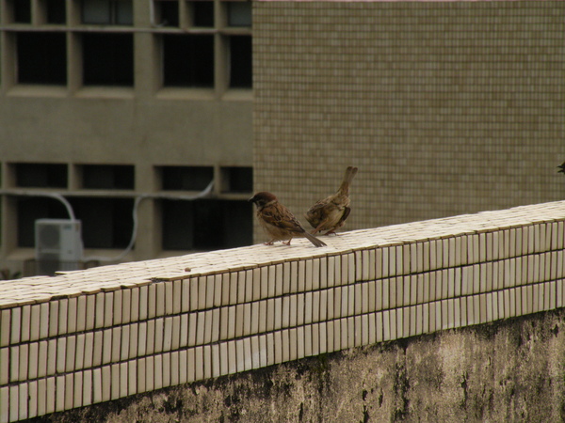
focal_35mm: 286
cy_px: 212
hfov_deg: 6.9
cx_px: 282
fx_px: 4668
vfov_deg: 5.2
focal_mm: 50.7
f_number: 8
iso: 200
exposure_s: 1/124
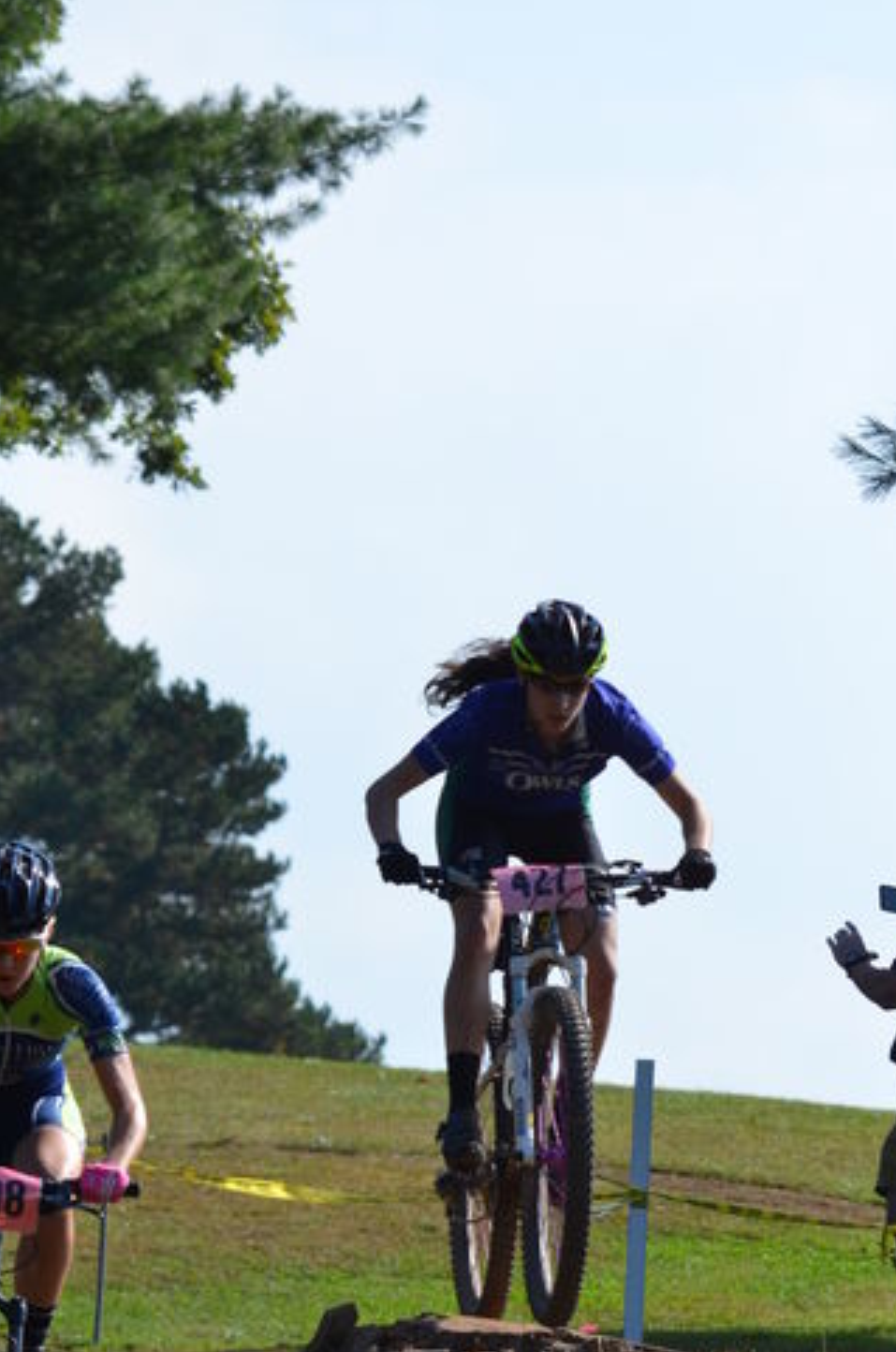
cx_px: 378
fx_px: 13150
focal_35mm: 351
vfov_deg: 5.9
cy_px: 953
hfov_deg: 3.9
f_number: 6.3
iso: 400
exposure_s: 1/1600
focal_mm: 150
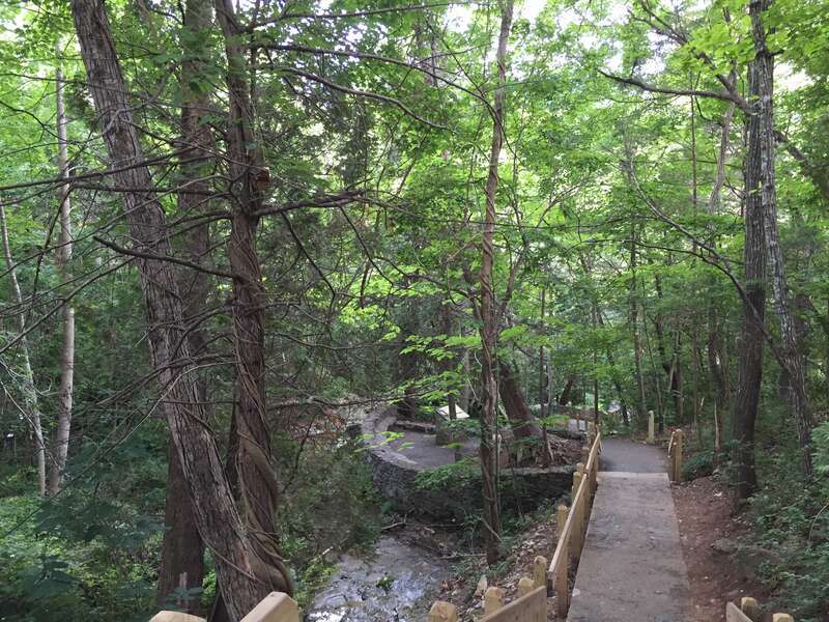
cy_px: 311
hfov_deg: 61.7
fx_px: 695
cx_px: 414
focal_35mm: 29
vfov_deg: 48.2
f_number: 2.2
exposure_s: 1/30
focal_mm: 4.15
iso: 100
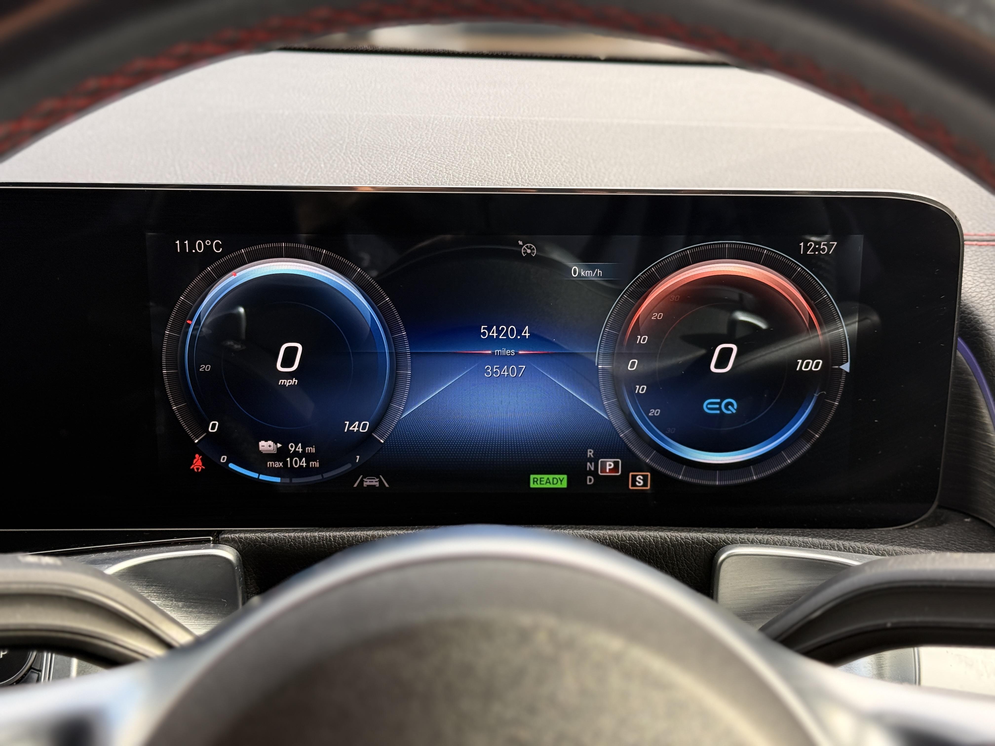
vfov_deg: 30.3
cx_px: 498
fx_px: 1380
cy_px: 373
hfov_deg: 39.7
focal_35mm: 48
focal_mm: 6.76
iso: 100
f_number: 1.78
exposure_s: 1/267
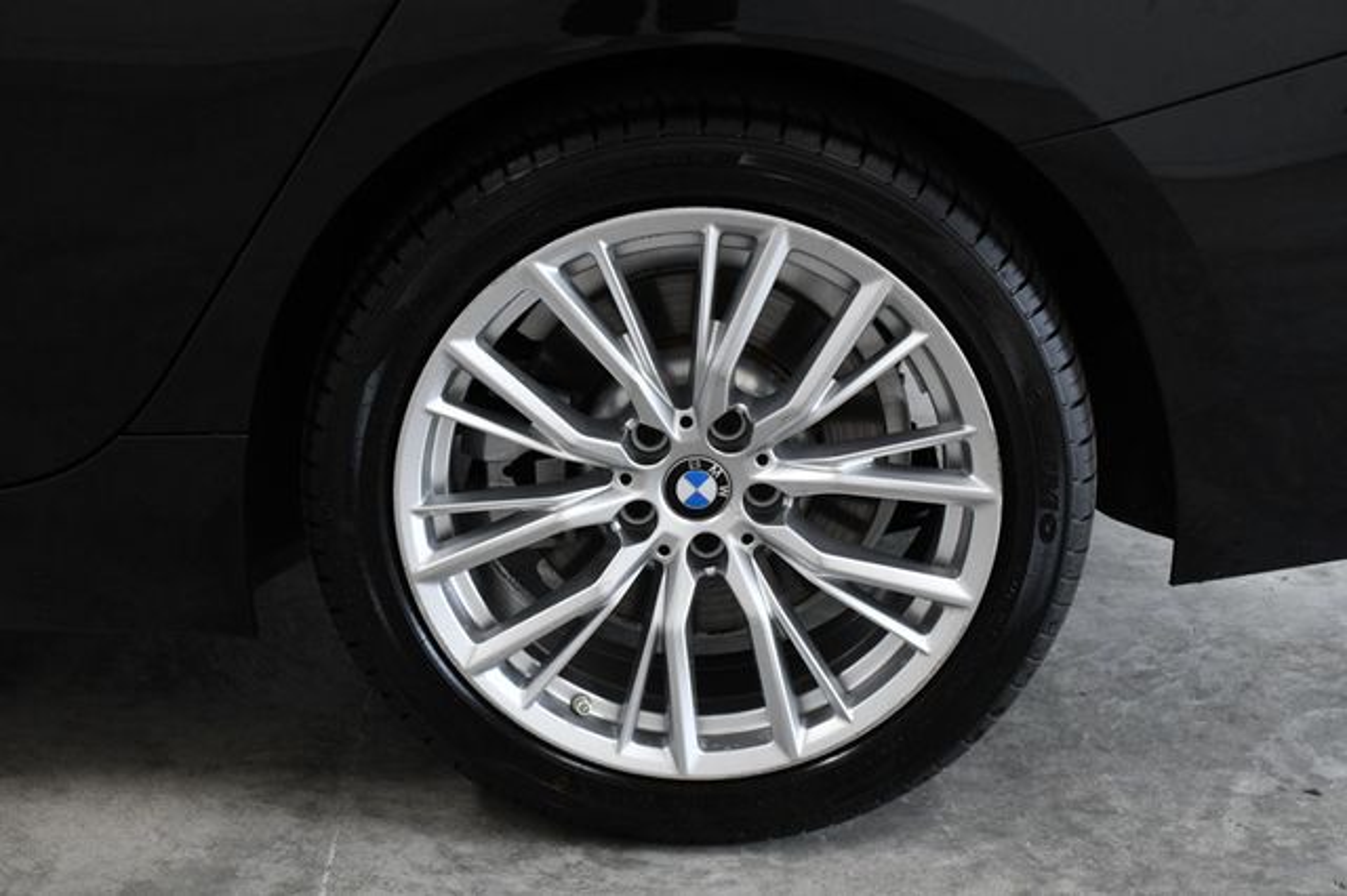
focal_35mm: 67
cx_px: 674
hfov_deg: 30.1
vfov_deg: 20.3
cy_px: 448
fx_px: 2506
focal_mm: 45
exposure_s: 1/400
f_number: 10
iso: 2500
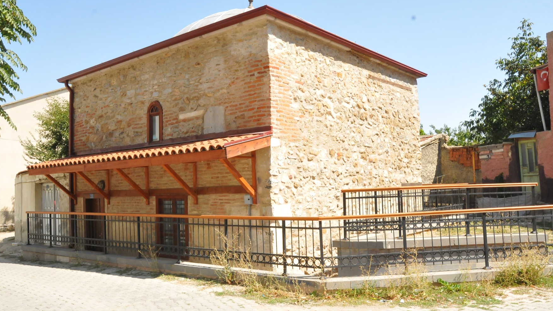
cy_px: 162
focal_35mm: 32
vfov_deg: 36.7
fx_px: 469
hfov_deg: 61.0
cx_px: 278
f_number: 14
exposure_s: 1/320
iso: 1250
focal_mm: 20
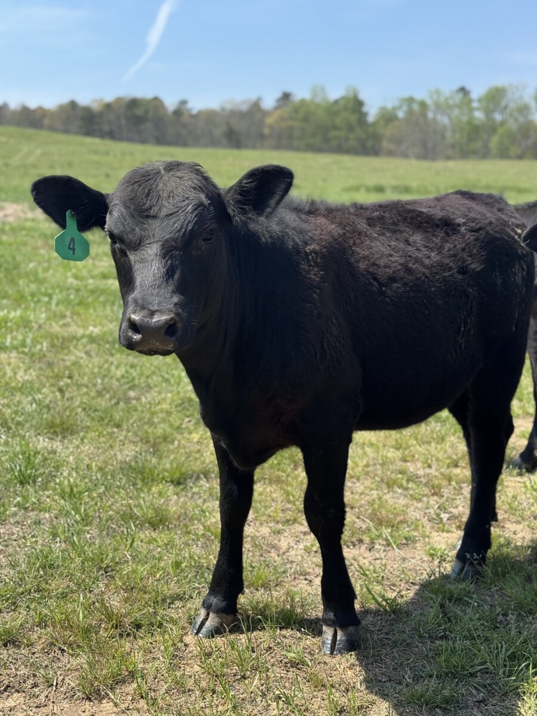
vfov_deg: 39.7
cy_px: 358
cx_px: 268
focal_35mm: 48
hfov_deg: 30.3
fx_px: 993
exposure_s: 1/1984
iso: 64
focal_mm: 6.76
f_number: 1.78
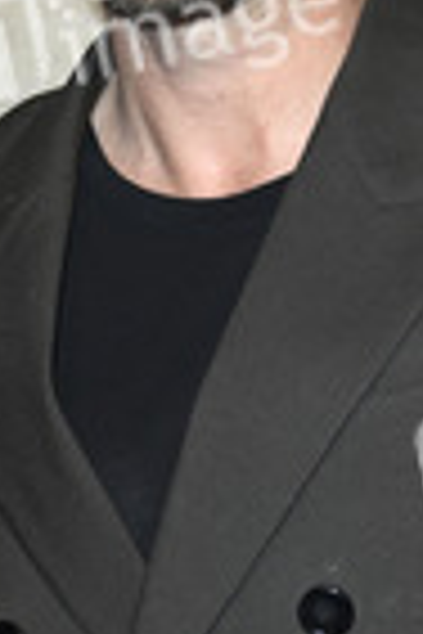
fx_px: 5604
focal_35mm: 318
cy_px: 234
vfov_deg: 6.5
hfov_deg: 4.3
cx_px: 238
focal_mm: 112
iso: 800
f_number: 5.6
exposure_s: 1/250
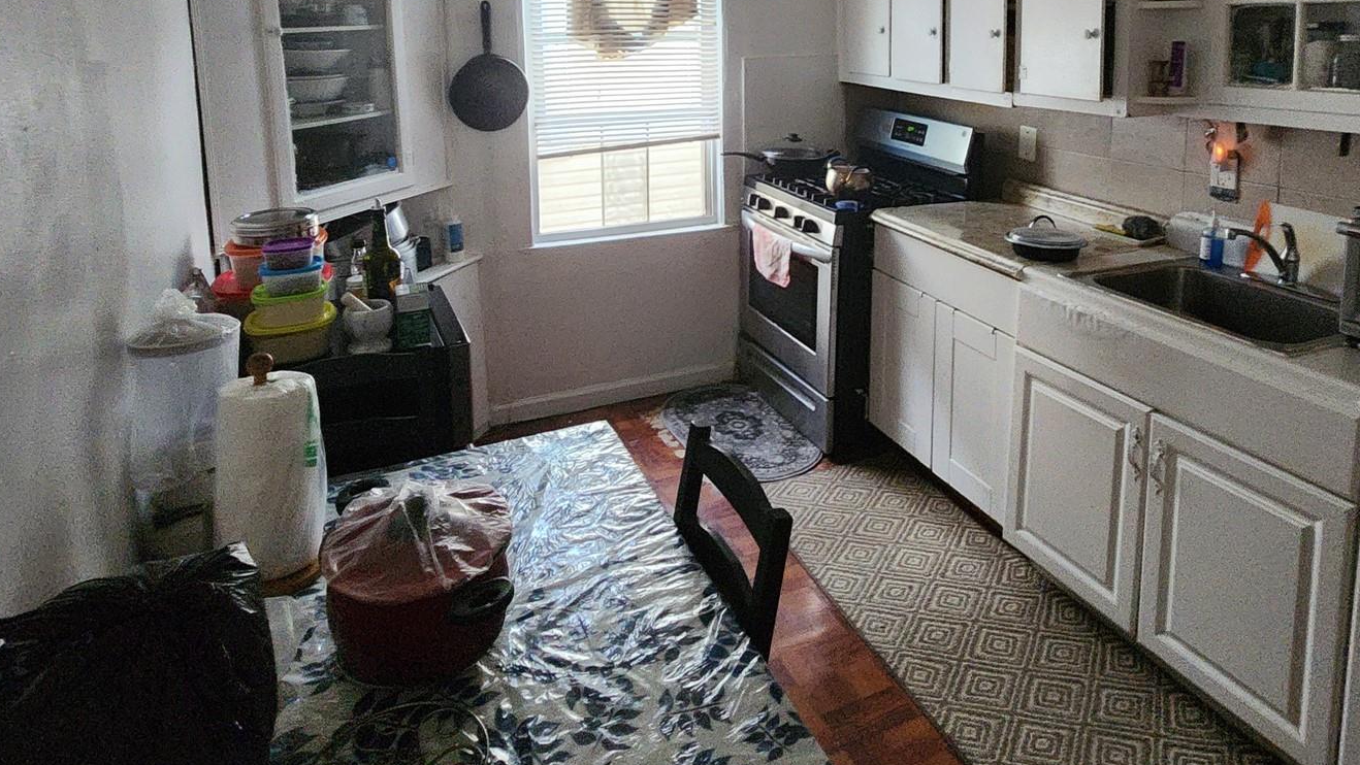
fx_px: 794
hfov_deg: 80.8
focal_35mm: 22
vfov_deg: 47.6
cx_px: 766
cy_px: 117
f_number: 2.2
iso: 640
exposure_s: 1/30
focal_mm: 2.2
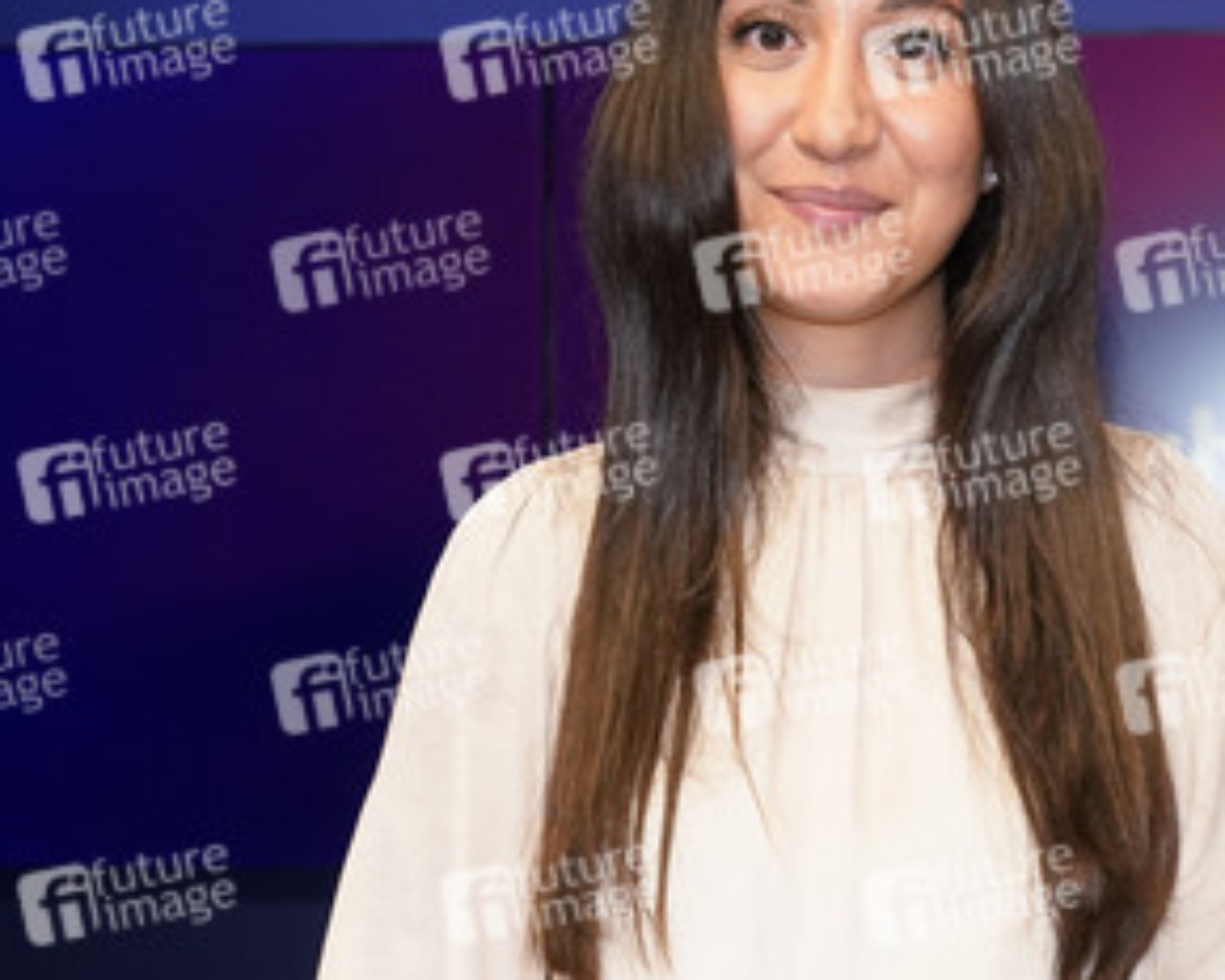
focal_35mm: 70
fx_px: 2538
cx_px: 860
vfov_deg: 21.8
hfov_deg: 26.9
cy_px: 368
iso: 2000
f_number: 5
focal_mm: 48
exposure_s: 1/160
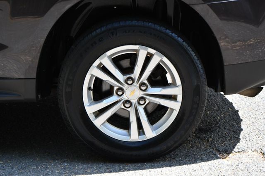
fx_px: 861
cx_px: 132
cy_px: 88
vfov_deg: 11.7
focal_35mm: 117
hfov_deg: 17.5
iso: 200
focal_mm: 78
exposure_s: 1/250
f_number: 5.6
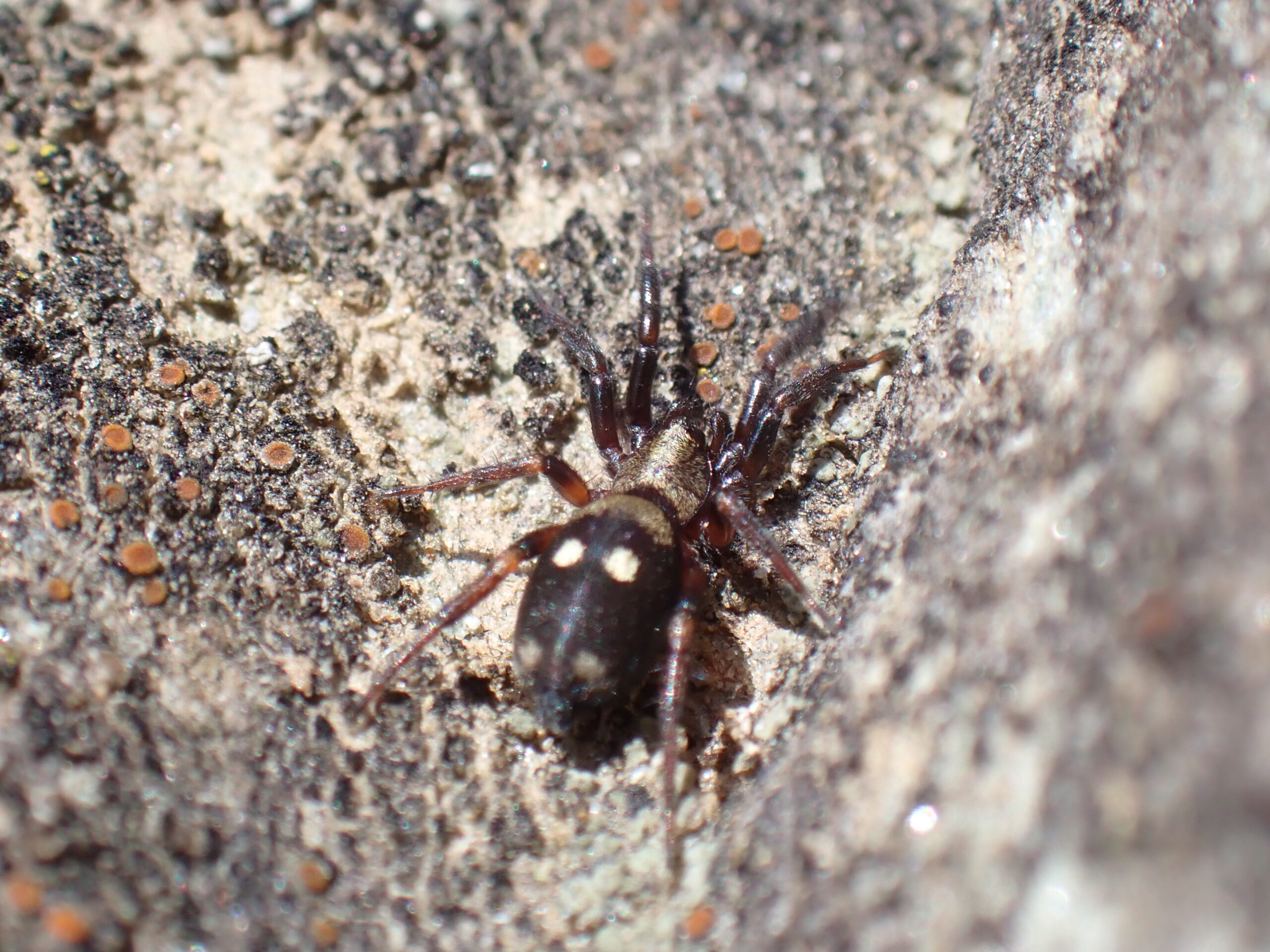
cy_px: 476
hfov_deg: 19.6
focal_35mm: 100
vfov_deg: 14.8
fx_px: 3669
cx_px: 635
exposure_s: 1/400
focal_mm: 18
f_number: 6.3
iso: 200
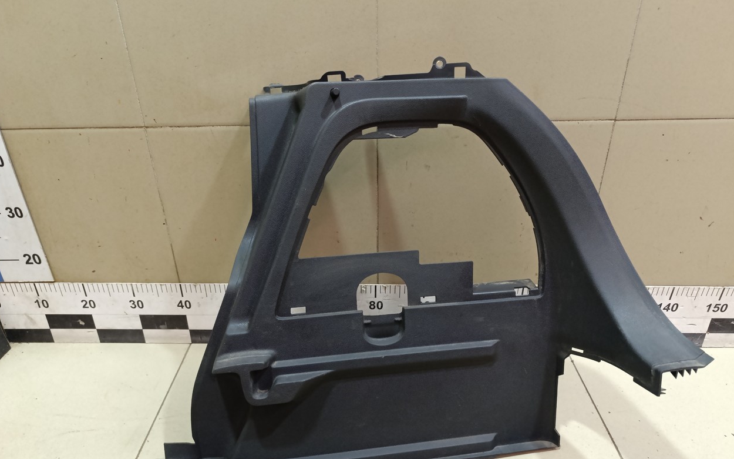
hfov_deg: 72.5
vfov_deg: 48.9
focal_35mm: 25
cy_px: 279
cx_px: 361
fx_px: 500
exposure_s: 1/100
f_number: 1.6
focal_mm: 6.14
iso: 640
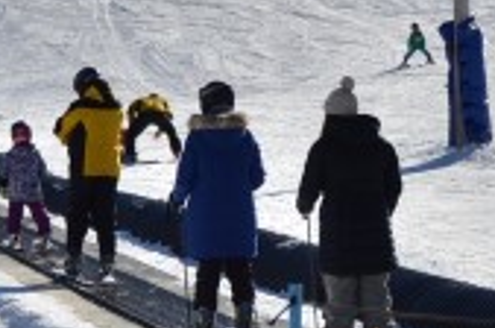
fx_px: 3349
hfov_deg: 8.5
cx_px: 318
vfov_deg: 5.6
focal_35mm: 244
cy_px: 249
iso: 160
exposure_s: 1/4000
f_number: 4.2
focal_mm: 38
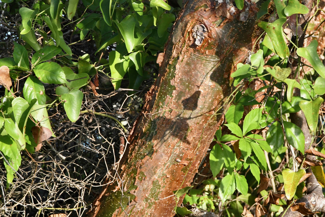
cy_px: 108
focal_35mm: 600
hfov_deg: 3.4
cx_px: 162
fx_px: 5416
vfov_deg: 2.3
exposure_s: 1/800
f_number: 14
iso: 4000
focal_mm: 600
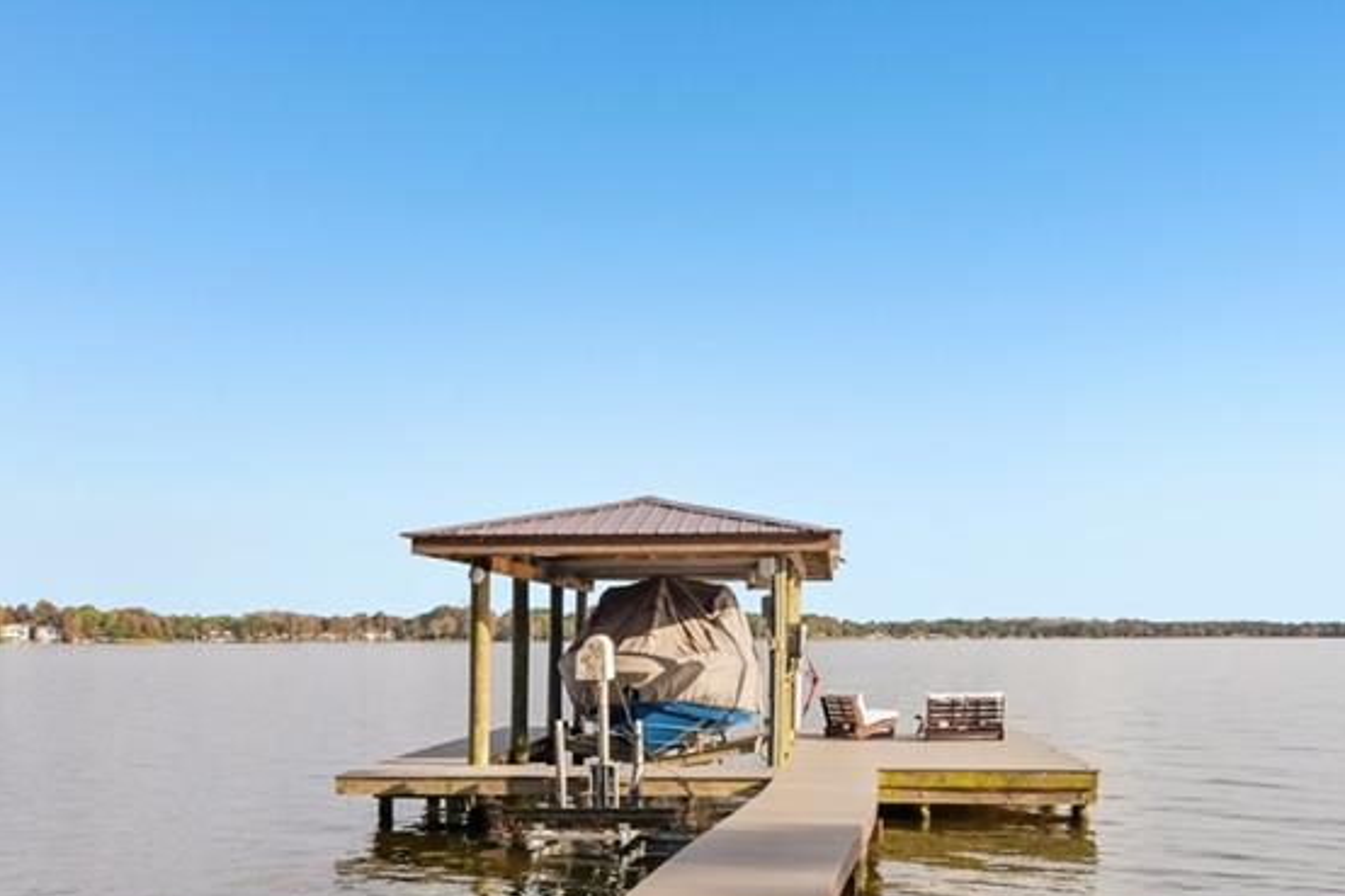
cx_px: 736
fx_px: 1382
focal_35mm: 37
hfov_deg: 51.8
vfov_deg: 35.2
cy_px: 668
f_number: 8
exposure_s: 1/1600
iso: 400
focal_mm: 20
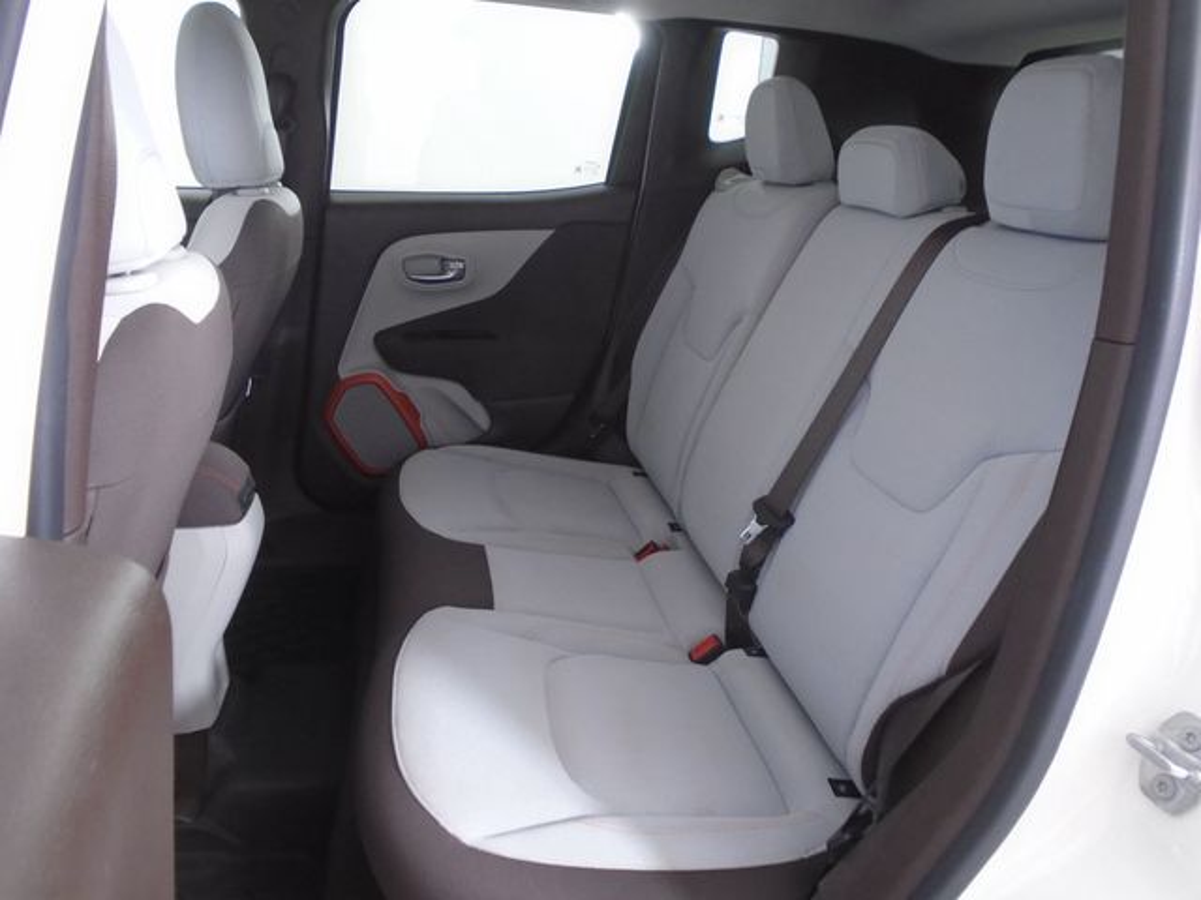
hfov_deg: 67.3
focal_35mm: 26
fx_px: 902
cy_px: 450
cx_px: 600
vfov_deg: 53.1
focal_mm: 4.6
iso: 160
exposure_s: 1/30
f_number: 3.2
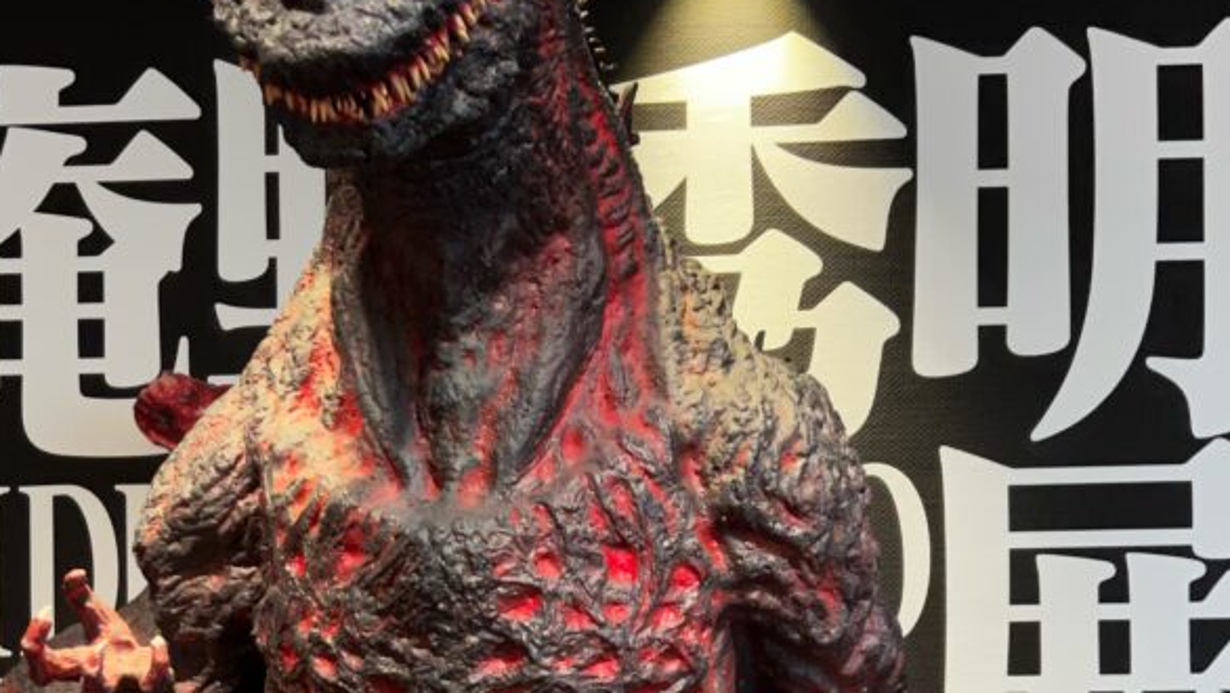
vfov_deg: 20.2
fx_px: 1892
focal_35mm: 58
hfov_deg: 35.8
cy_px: 659
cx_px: 468
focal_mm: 5.7
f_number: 1.5
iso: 400
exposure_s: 1/40
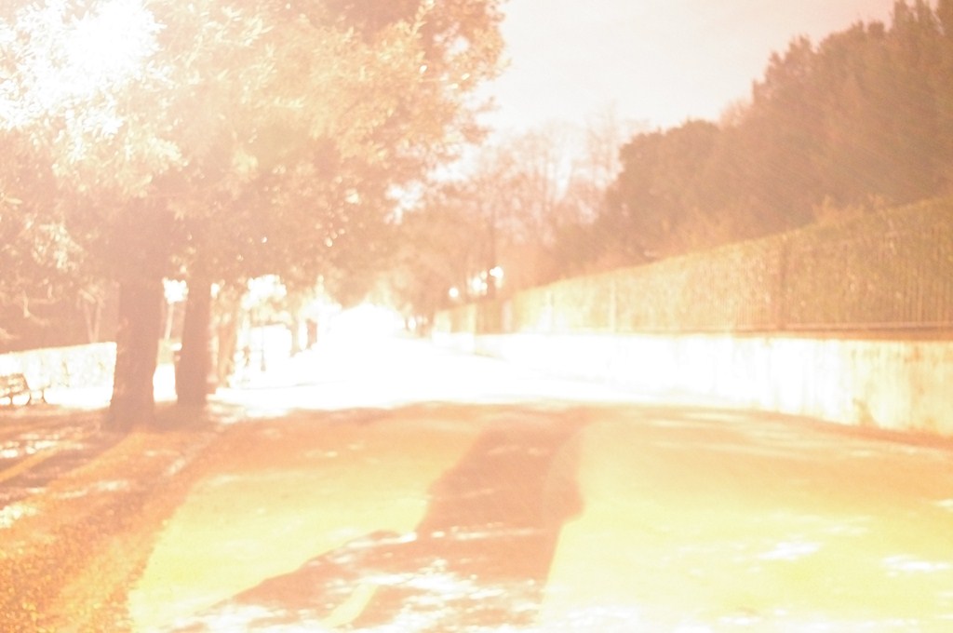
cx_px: 476
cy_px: 316
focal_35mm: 42
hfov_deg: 46.5
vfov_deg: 31.8
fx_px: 1110
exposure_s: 5
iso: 6400
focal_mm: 28.13
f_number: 4
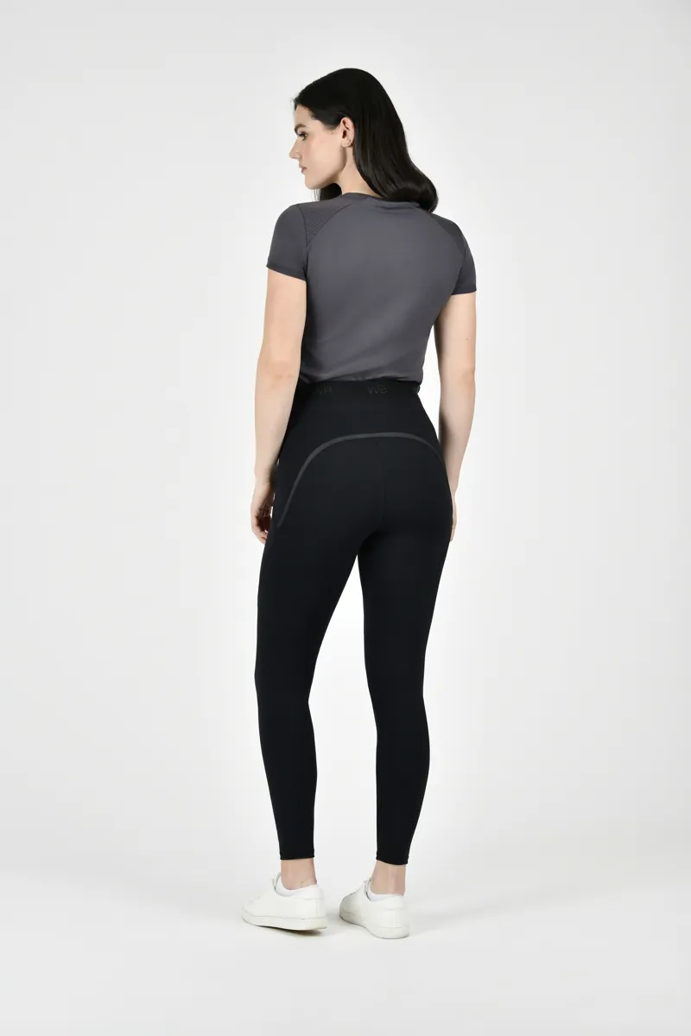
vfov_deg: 28.8
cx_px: 346
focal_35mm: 70
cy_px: 518
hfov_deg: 19.5
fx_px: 2015
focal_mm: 70
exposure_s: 1/200
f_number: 5.6
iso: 200
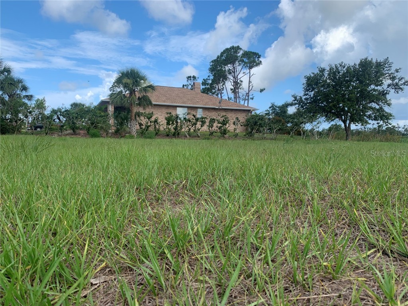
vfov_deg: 53.1
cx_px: 204
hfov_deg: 67.3
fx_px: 306
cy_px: 153
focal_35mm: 26
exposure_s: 1/1427
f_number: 1.8
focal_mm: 4.25
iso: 25
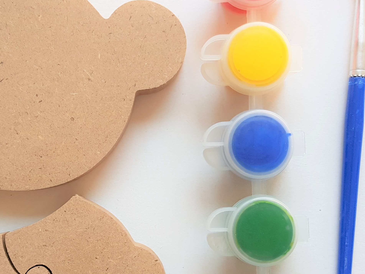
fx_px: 580
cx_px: 129
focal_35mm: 55
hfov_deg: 34.7
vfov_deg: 26.4
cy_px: 179
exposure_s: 1/100
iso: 64
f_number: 1.7
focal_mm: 4.2
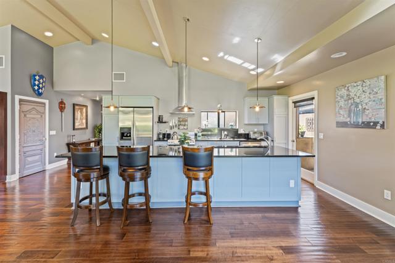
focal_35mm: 14
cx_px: 198
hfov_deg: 104.2
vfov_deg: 81.2
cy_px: 132
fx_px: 154
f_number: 10
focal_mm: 14
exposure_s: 1/2
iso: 640
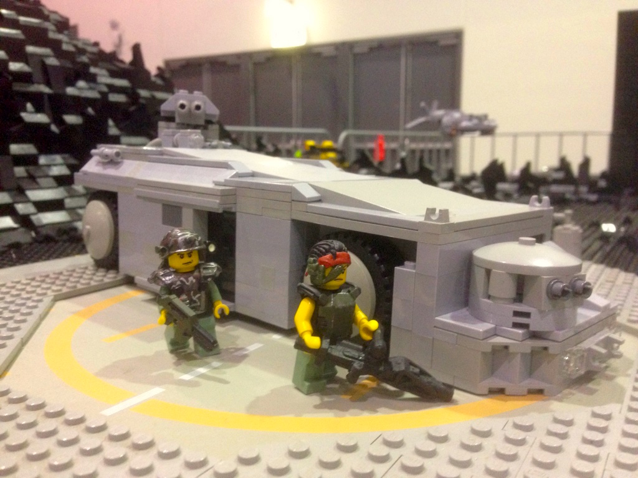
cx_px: 319
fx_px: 608
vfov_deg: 42.9
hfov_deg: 55.4
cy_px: 239
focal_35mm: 33
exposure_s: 1/20
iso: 320
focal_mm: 4.12
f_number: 2.4
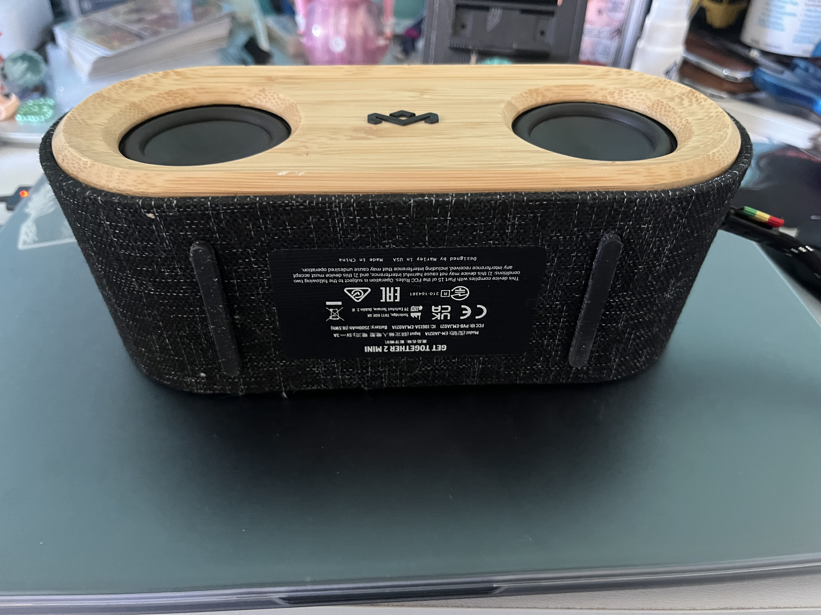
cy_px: 308
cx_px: 410
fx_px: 617
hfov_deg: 67.3
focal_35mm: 26
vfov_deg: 53.1
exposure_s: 1/30
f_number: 1.6
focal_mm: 5.1
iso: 800
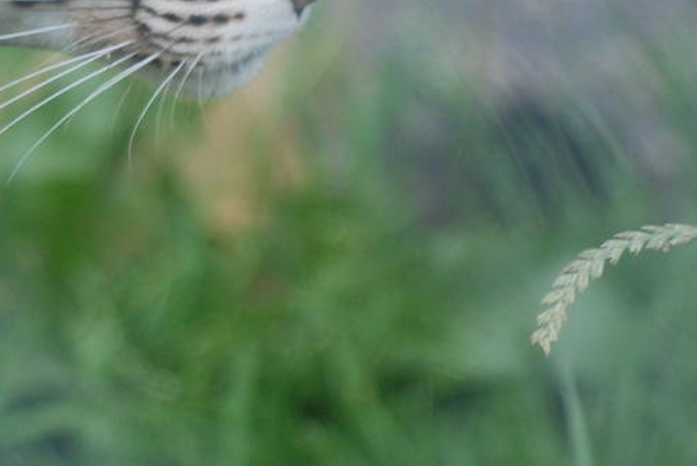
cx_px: -50
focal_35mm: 1051
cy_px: -62
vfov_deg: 1.3
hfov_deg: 2.0
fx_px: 20372
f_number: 5.3
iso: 400
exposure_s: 1/320
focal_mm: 220
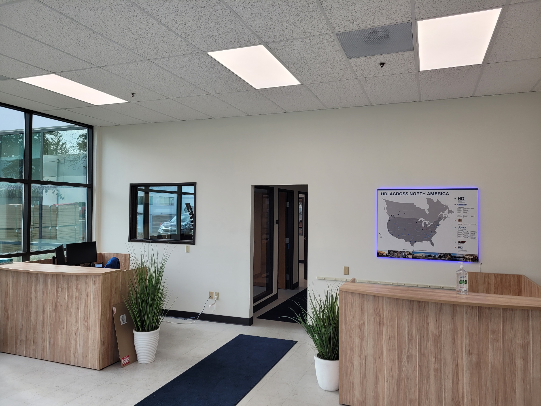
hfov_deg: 67.3
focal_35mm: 26
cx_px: 270
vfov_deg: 53.1
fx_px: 406
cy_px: 203
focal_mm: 5.4
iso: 40
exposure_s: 1/152
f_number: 1.8
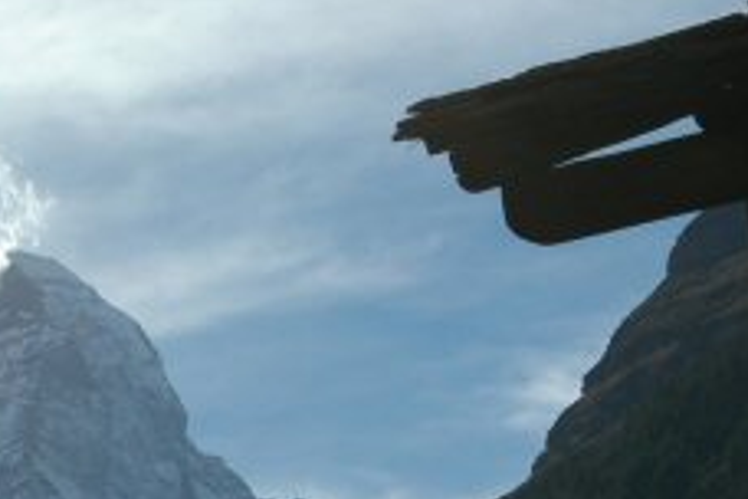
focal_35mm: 197
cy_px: 529
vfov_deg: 6.9
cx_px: 56
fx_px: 4093
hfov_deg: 10.4
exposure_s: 1/250
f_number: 16
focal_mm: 60
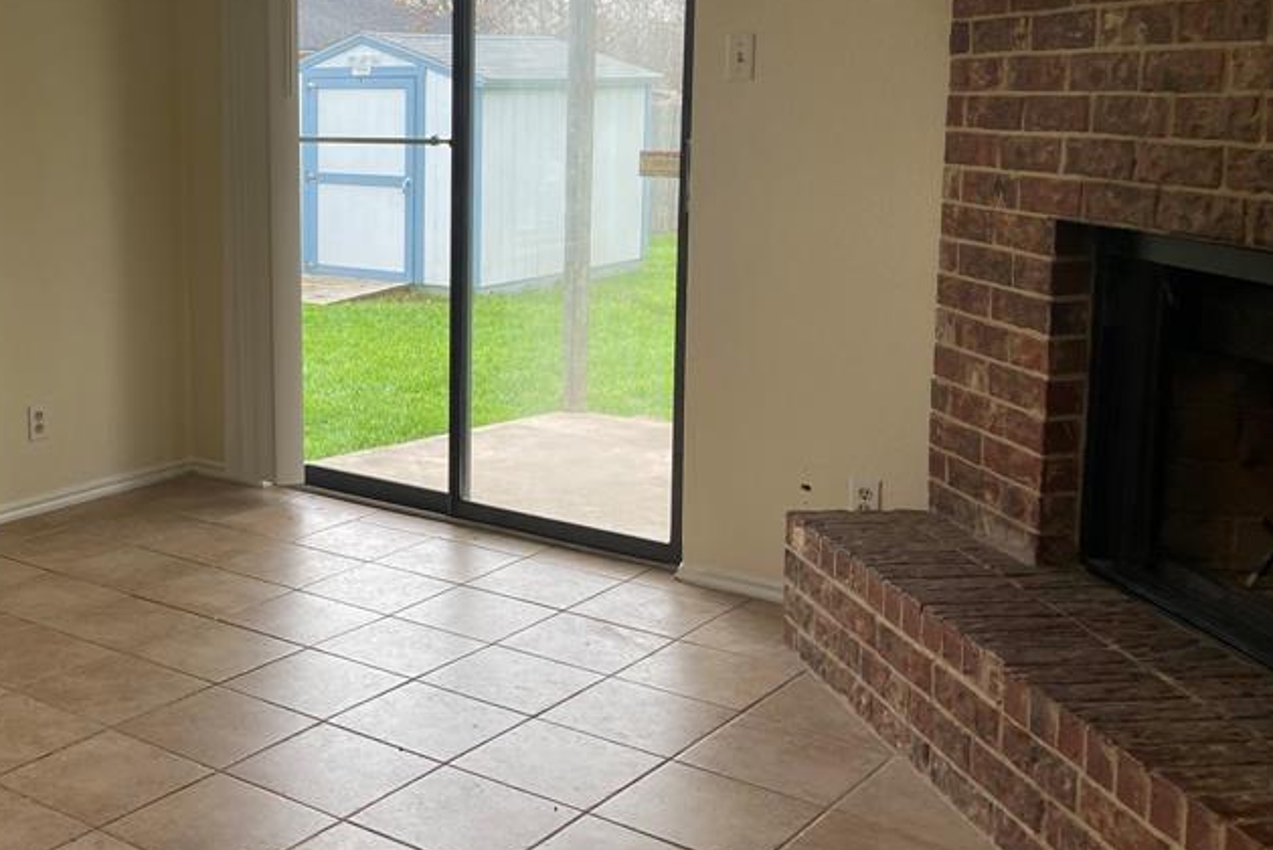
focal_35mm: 44
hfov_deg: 42.9
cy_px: 293
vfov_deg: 30.4
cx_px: 295
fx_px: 1557
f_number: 1.8
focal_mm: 4.25
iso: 32
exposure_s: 1/200
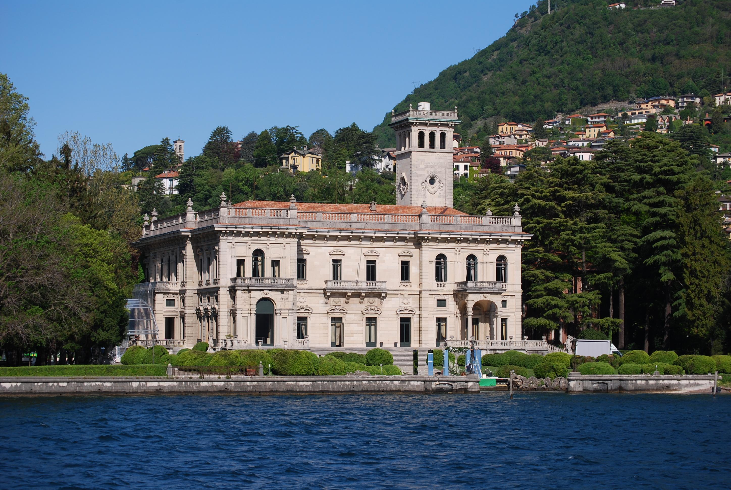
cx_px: 366
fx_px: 1831
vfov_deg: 15.3
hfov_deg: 22.6
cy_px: 245
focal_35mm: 90
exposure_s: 1/500
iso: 100
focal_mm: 60
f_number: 5.6
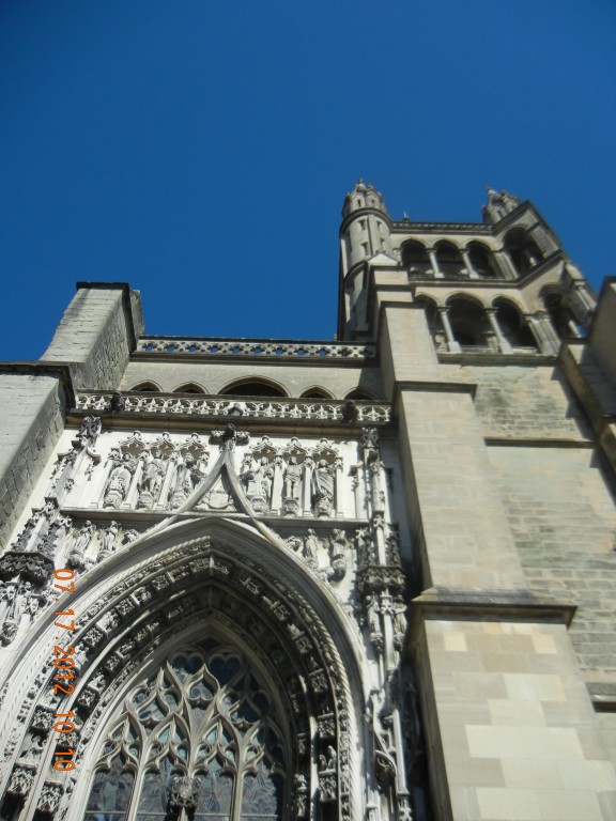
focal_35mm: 30
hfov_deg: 46.8
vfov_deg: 60.0
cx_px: 308
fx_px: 712
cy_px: 410
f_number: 7
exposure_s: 1/500
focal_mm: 5.4
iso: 160
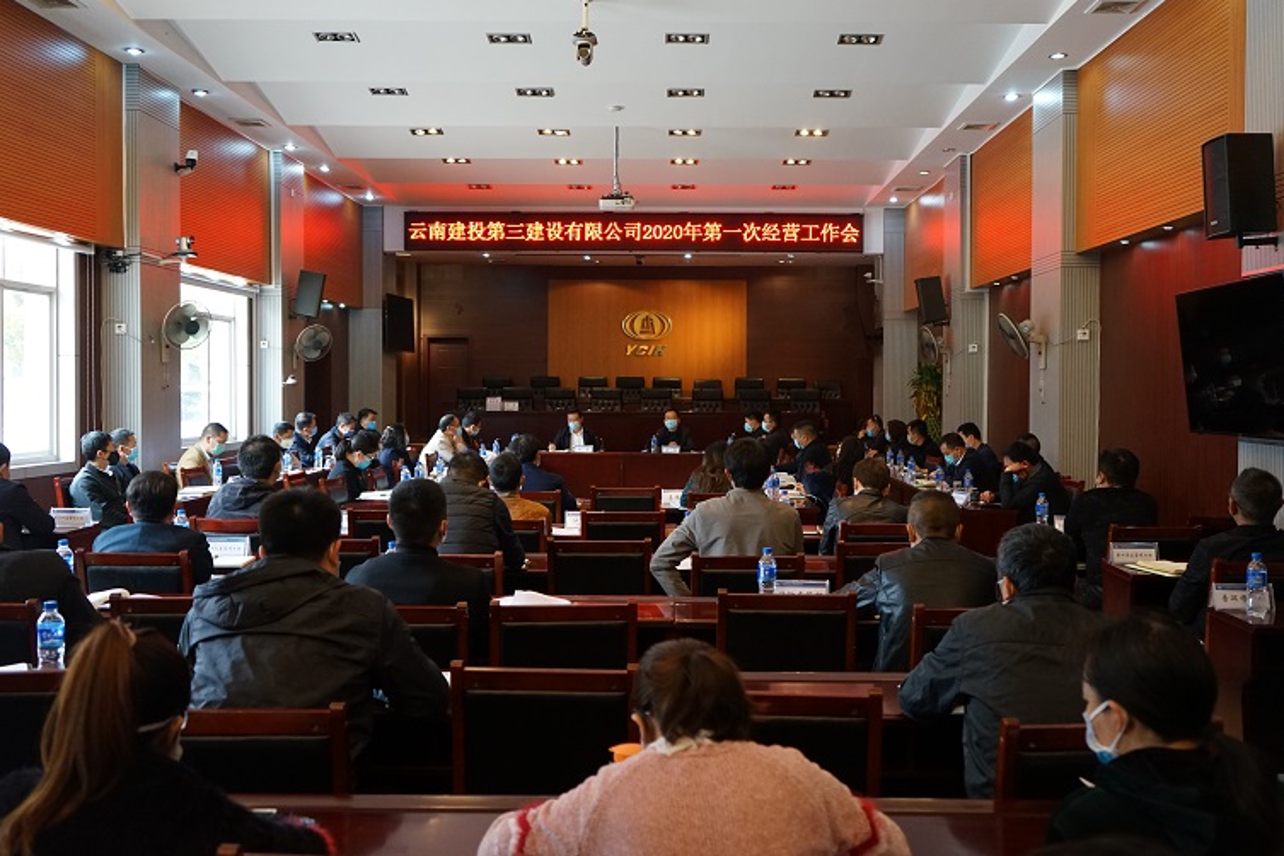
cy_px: 419
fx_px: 1213
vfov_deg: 38.9
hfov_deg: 55.8
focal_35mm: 34
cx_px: 668
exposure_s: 1/160
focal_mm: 32
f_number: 4
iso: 2500
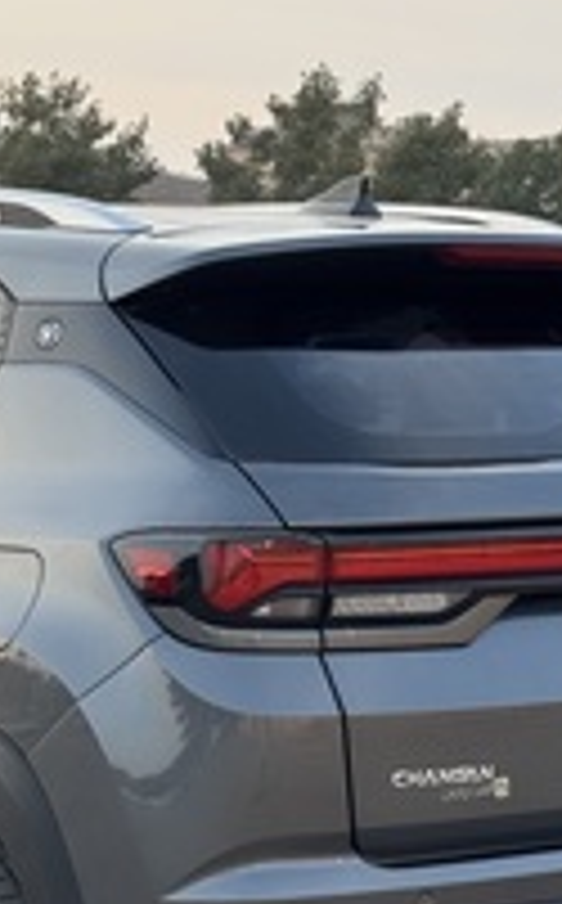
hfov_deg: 11.2
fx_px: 2853
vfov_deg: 18.0
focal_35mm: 116
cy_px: 573
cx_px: 137
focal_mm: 6.76
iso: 50
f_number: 1.78
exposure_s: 1/152
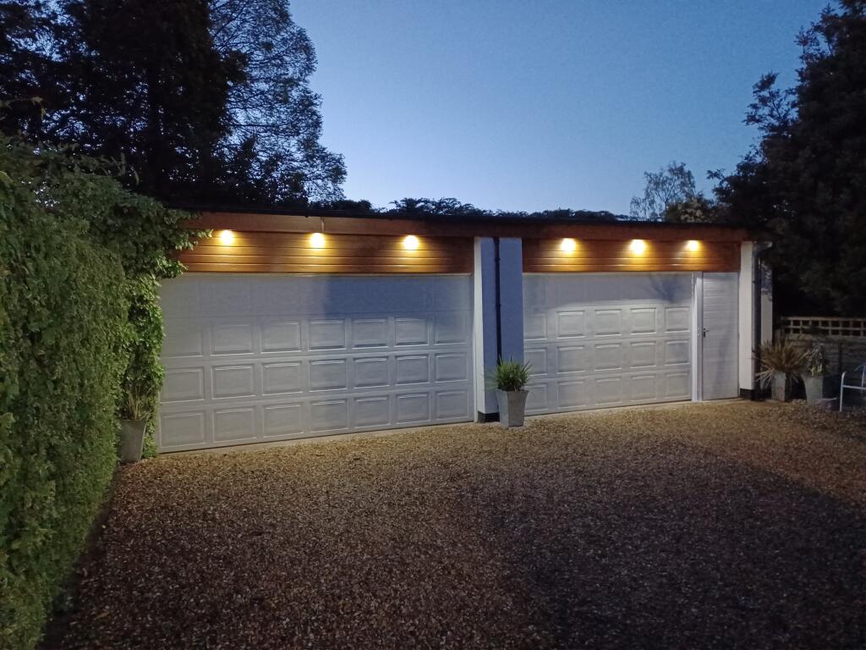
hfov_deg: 69.4
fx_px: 625
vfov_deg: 54.9
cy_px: 325
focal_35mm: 25
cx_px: 433
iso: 2000
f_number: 1.8
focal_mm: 4.6
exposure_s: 1/16.7
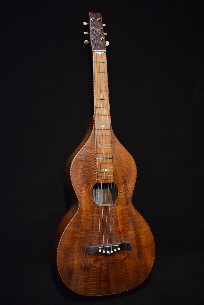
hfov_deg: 34.2
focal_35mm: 39
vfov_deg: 49.6
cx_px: 102
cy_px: 152
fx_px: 331
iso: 2500
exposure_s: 1/30
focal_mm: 26
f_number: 4
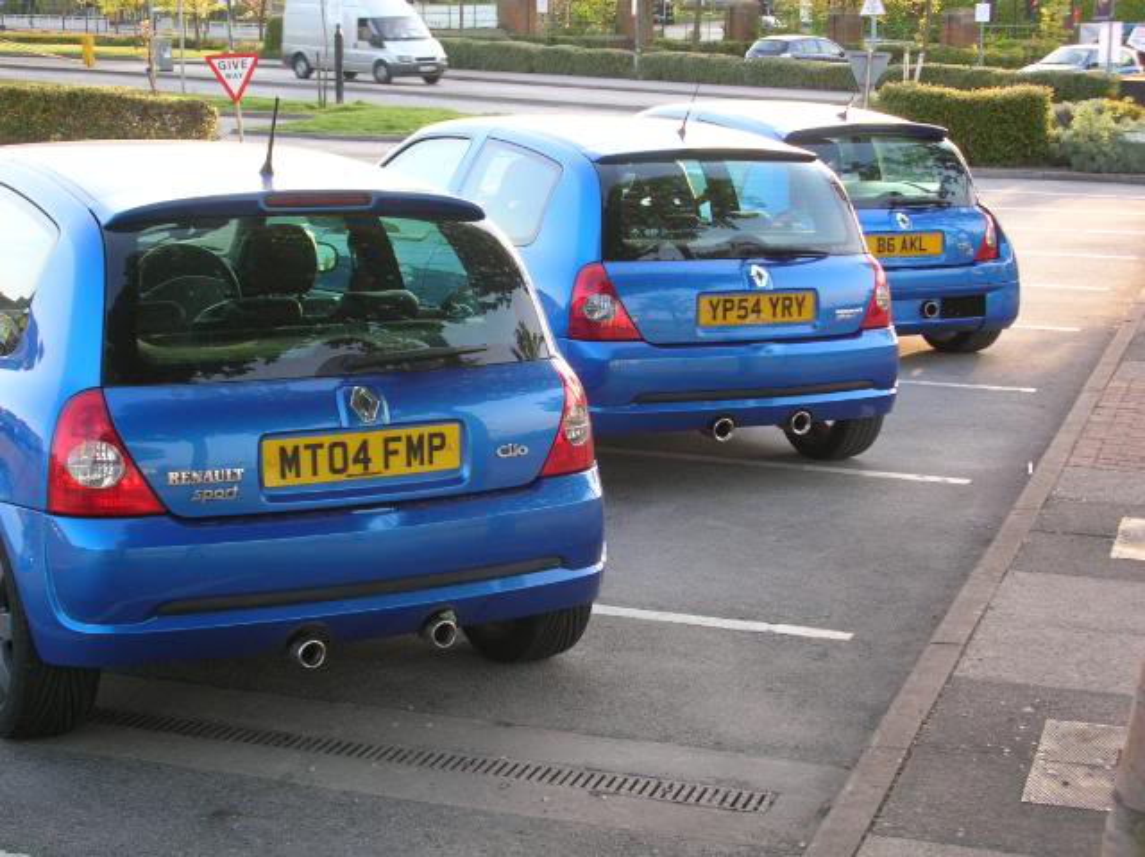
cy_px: 428
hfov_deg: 29.8
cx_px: 572
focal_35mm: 65
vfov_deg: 22.6
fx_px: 2148
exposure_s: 1/33.6
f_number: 3.7
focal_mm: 10.9
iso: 50
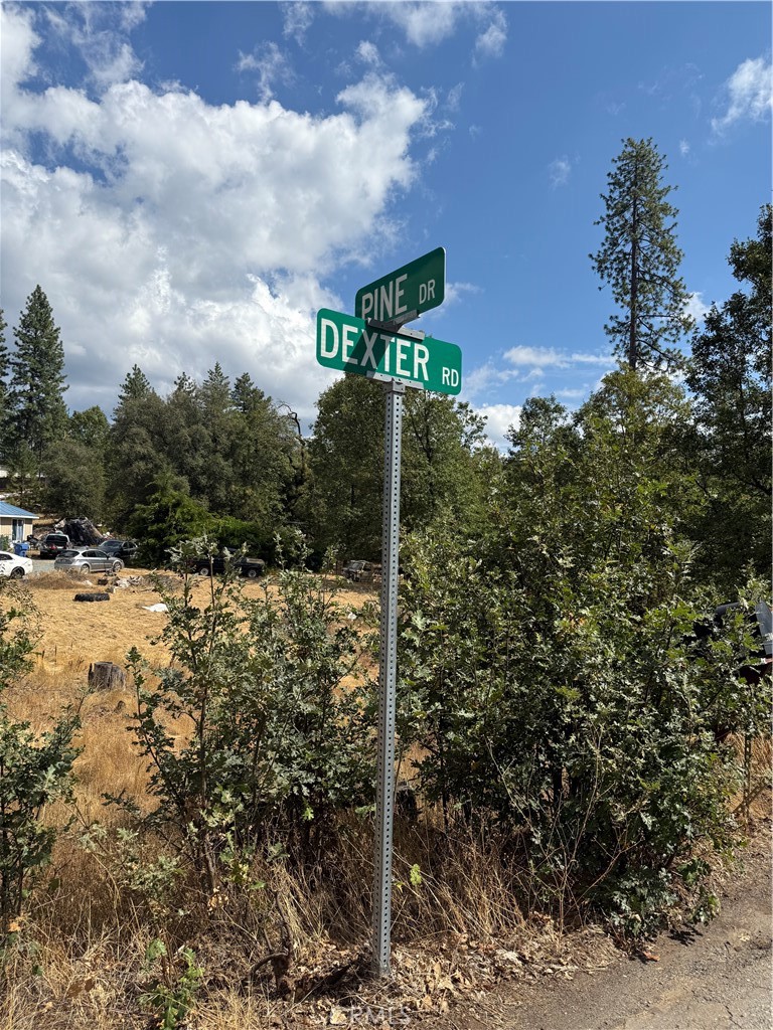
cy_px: 515
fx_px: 715
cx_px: 386
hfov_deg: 56.8
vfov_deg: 71.6
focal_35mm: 24
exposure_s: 1/5319
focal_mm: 6.76
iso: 80
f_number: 1.78
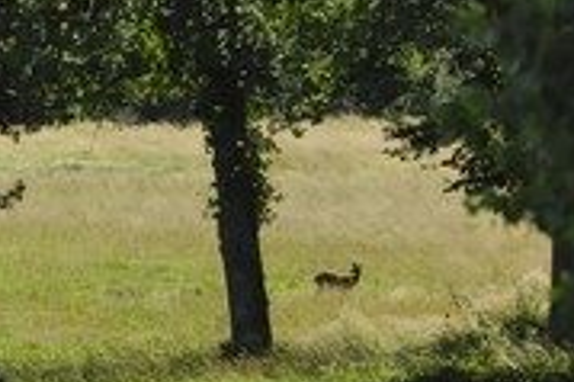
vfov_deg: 1.9
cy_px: 279
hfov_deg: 2.9
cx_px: 149
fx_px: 11214
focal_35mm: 704
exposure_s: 1/250
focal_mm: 200
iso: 100
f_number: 5
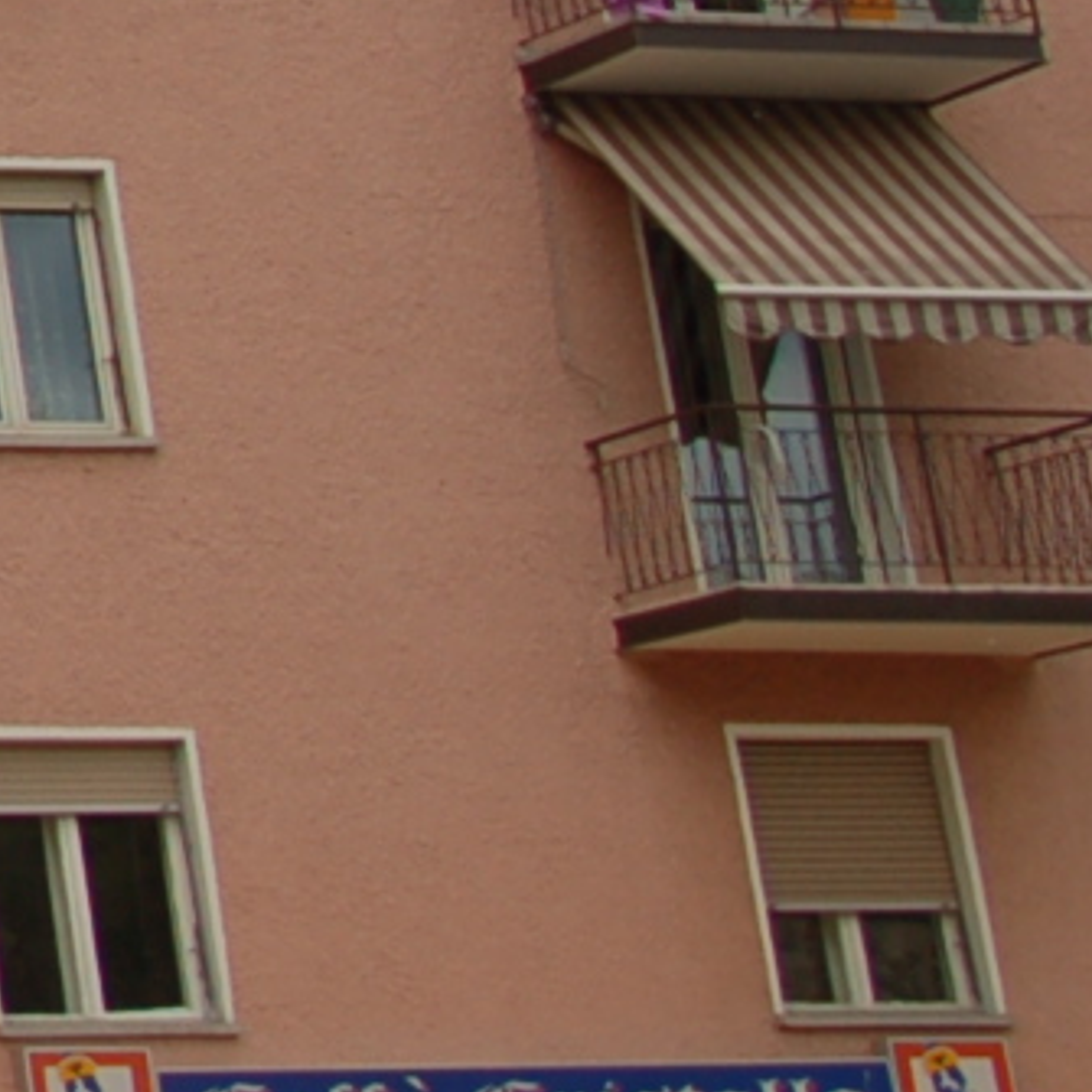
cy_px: -707
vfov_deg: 9.4
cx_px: -2246
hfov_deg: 8.2
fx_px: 6419
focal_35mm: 180
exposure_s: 1/500
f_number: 5
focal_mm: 21
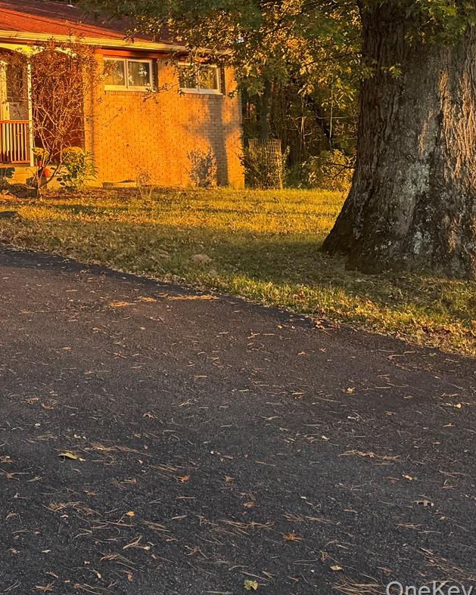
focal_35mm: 61
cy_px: 28
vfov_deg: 29.3
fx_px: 1075
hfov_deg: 21.1
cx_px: -235
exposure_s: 1/126
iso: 50
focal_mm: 6.76
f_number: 1.78
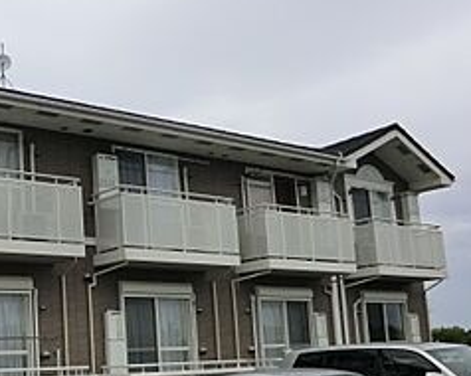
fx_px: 696
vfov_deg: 30.0
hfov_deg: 34.5
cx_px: 16
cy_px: 254
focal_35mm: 50
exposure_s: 1/320
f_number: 7.5
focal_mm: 4.3
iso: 80
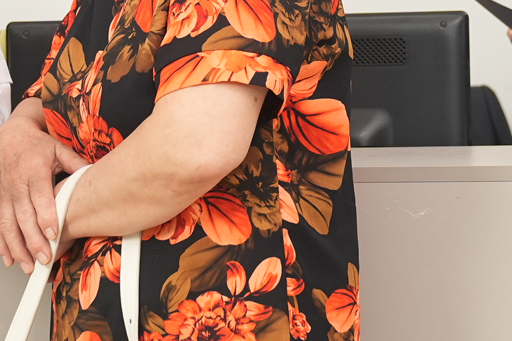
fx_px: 2218
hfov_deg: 13.2
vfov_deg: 8.8
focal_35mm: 156
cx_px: 246
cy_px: 8
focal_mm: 39
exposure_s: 1/160
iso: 800
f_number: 3.5
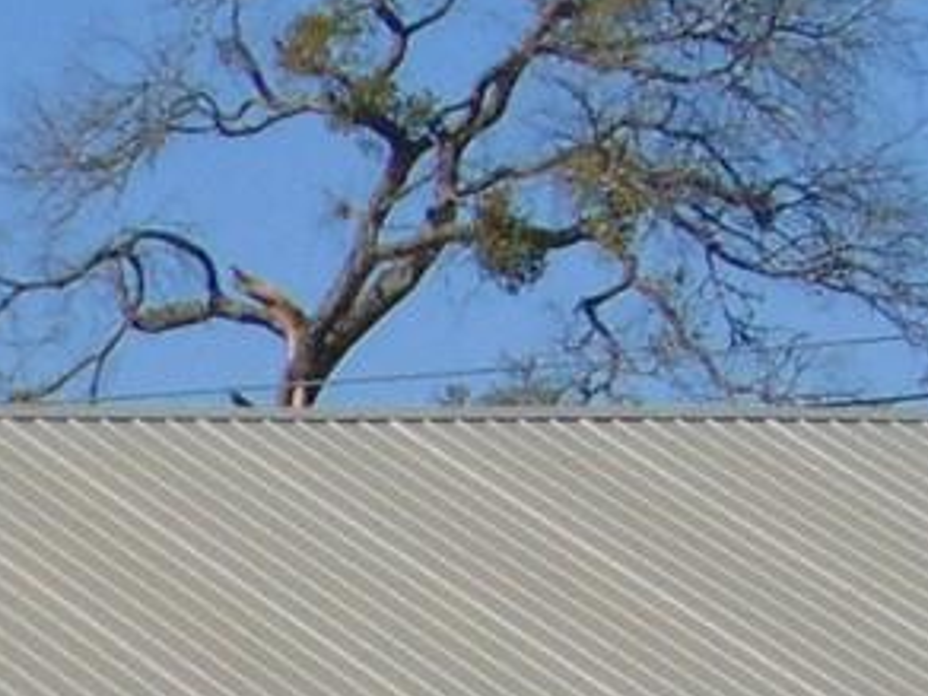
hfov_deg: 4.6
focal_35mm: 421
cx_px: -1157
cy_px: 1694
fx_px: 11286
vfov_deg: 3.5
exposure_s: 1/320
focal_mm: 10.8
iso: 80
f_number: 9.3
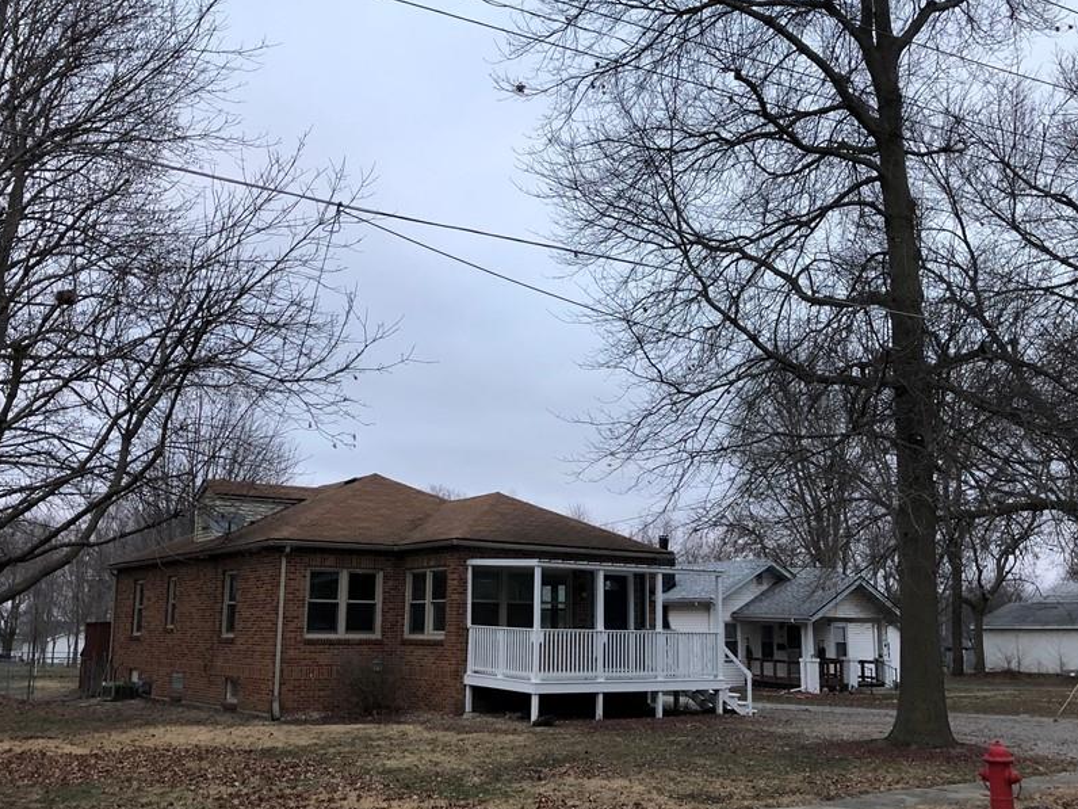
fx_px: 1121
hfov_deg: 51.4
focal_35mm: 36
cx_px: 535
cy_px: 428
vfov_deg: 39.6
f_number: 1.8
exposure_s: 1/30
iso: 25
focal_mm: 3.99
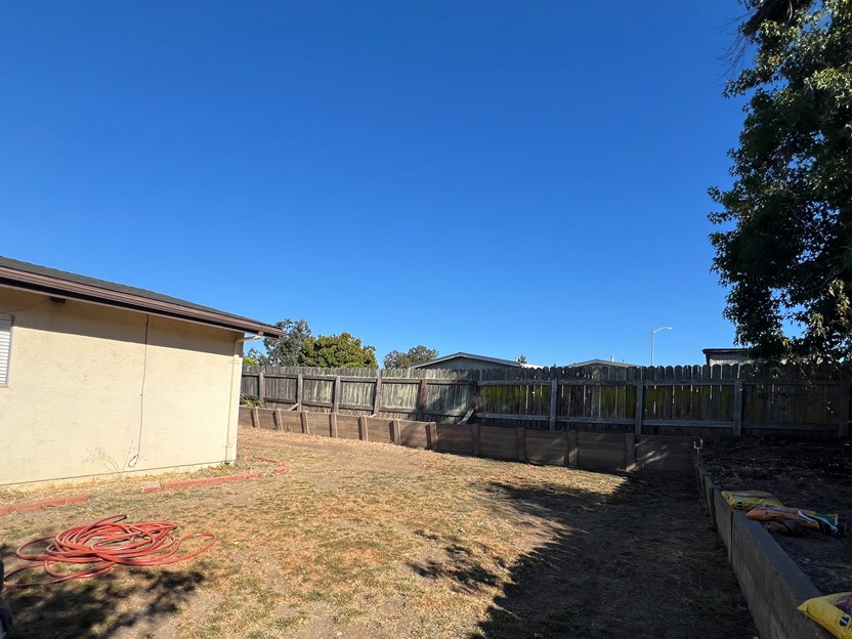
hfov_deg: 94.5
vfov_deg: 77.3
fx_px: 394
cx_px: 442
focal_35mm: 16
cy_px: 382
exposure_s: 1/1553
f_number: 1.8
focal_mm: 1.57
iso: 32
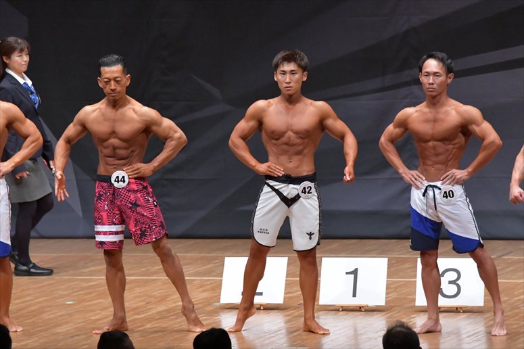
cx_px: 262
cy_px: 174
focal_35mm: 255
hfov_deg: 8.1
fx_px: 3710
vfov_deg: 5.4
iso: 8000
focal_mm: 170
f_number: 5.6
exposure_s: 1/400
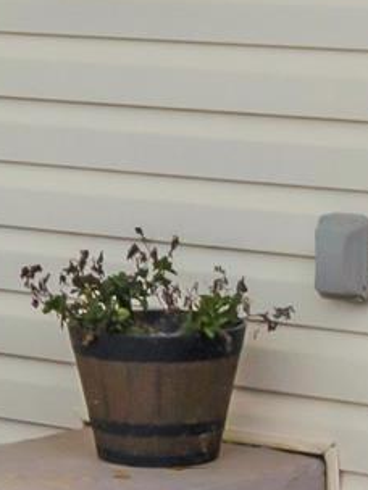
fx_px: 3359
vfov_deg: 8.3
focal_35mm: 237
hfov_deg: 6.2
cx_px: -44
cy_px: -105
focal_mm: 20
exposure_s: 1/200
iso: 250
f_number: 9
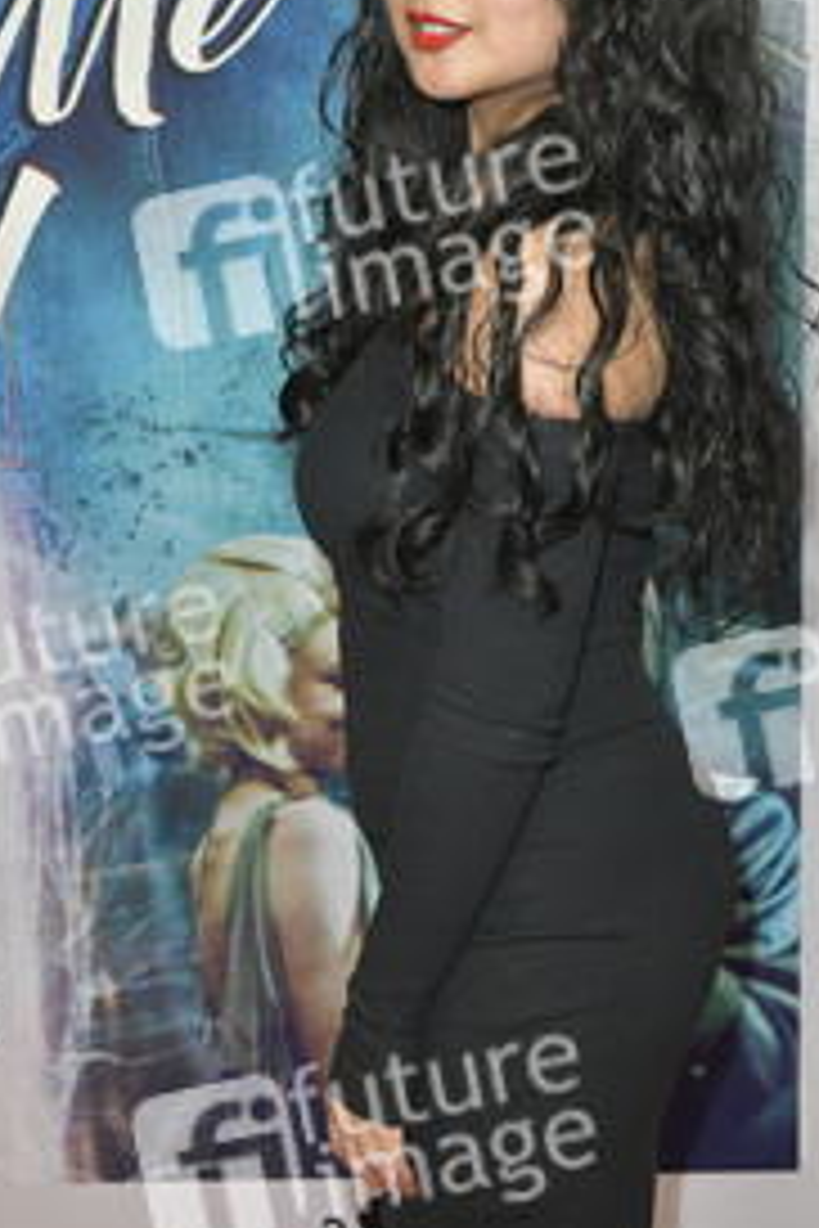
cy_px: 468
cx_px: 495
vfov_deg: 23.9
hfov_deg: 16.1
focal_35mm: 85
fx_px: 2900
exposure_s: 1/250
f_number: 9
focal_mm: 58
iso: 1600
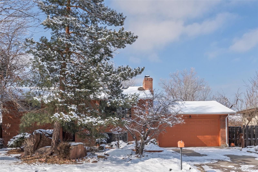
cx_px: 129
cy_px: 86
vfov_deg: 39.4
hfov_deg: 56.5
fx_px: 240
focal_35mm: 34
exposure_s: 1/640
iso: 640
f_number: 11
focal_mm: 33.5
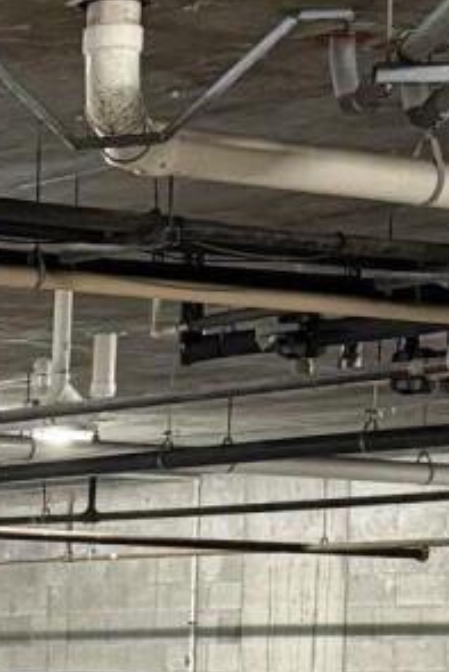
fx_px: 3158
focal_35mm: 169
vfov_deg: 11.9
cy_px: 845
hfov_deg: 7.6
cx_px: -615
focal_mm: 6.76
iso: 640
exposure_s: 1/40
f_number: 1.78
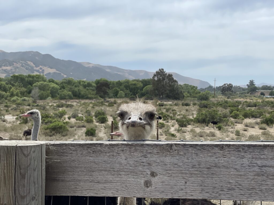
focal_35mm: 52
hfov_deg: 36.8
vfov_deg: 28.0
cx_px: 137
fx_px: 412
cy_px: 102
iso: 25
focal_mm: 6
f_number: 2
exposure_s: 1/3195
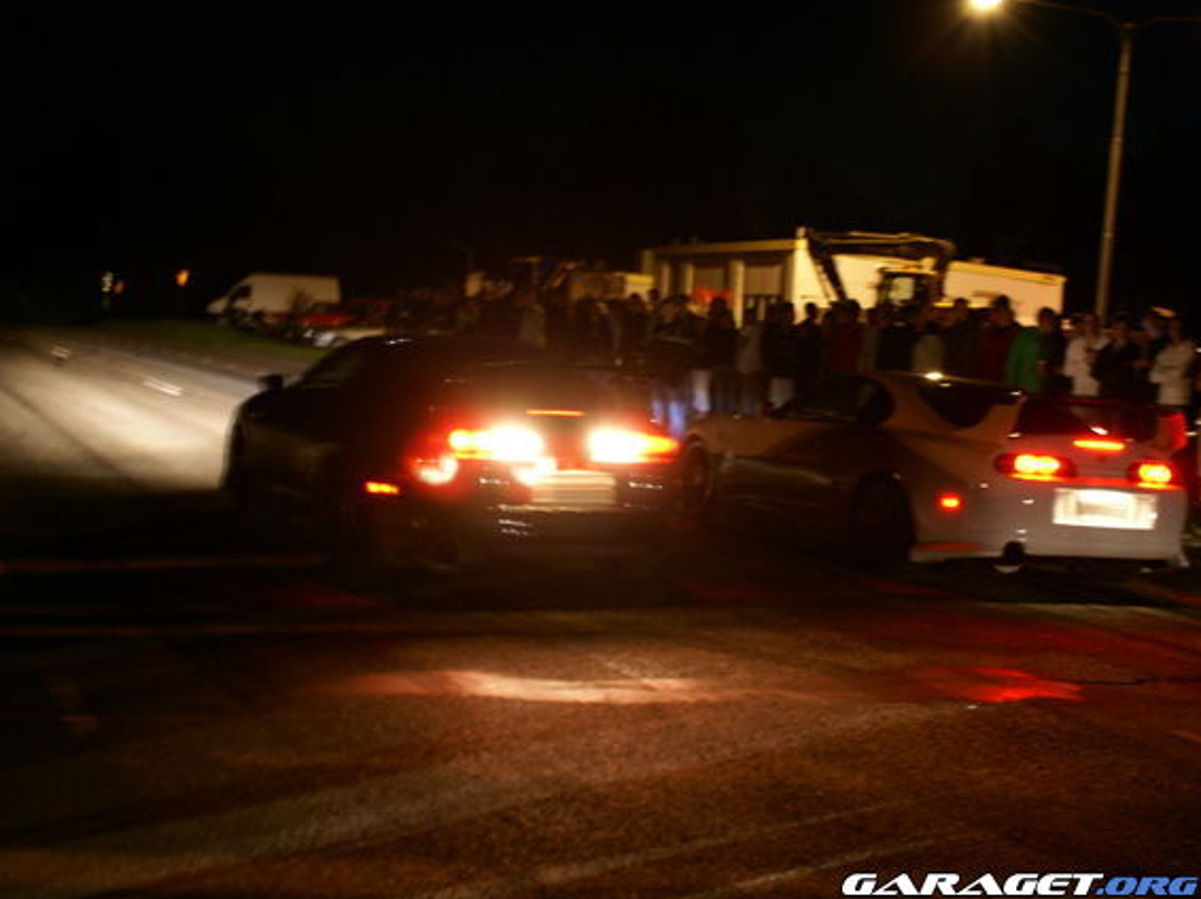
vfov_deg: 29.7
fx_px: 1699
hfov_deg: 38.9
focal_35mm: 49
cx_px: 526
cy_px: 452
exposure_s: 1.3
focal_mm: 30
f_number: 5
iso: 400
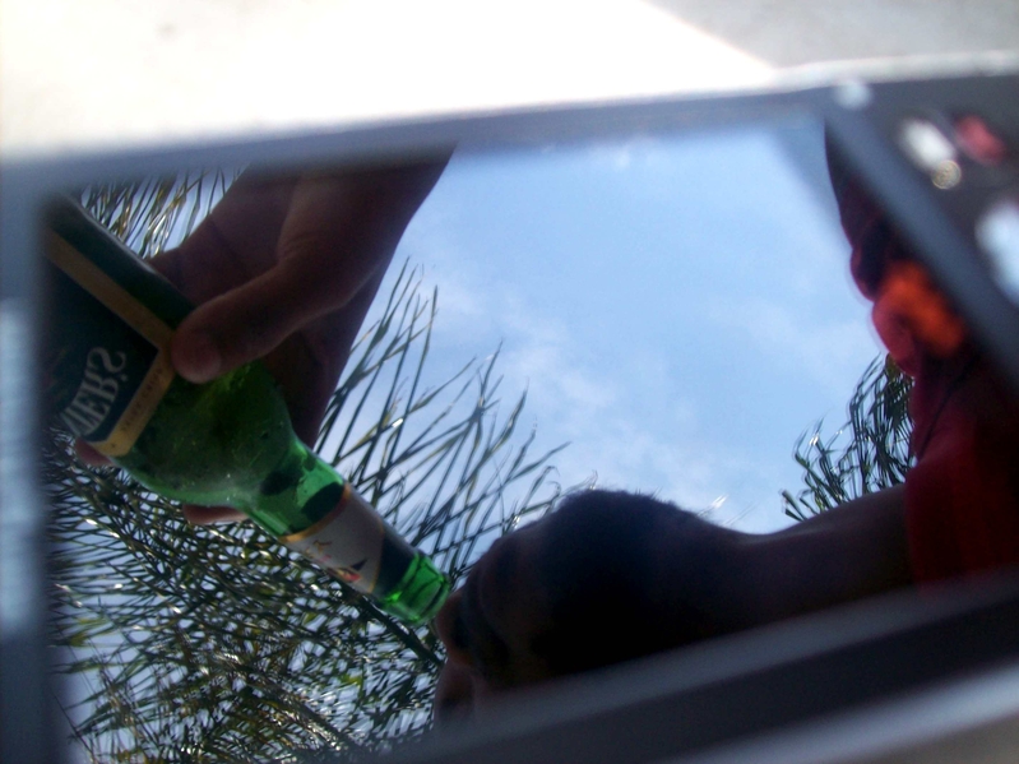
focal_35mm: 36
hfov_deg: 51.4
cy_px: 382
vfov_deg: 39.6
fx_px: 1060
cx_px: 510
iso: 80
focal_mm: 6
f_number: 2.7
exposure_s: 1/195
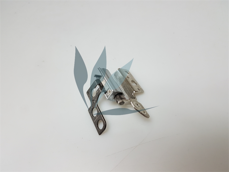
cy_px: 86
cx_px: 114
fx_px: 172
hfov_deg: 67.3
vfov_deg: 53.1
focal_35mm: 26
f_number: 1.7
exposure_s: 1/100
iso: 64
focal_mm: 4.2
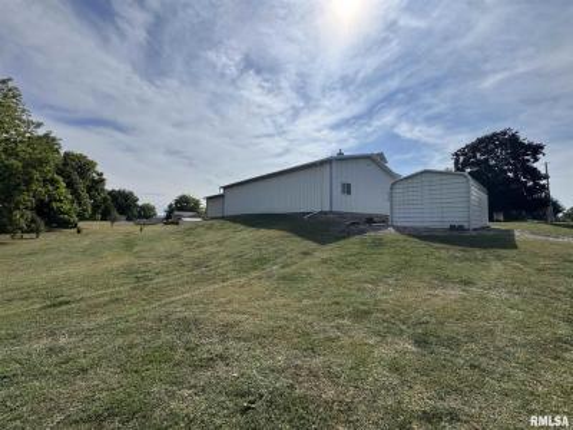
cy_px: 215
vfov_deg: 85.7
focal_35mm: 14
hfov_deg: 102.1
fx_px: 232
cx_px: 286
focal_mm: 2.22
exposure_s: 1/3906
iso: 40
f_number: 2.2
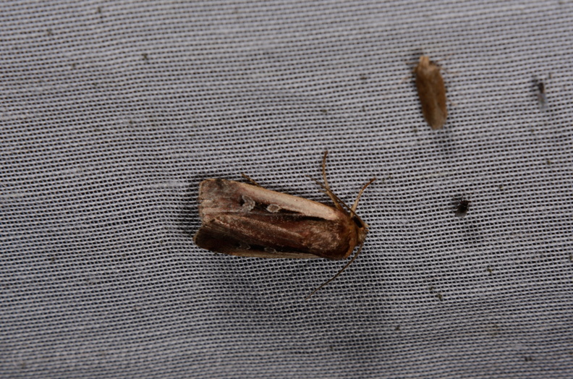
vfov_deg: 10.7
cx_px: 286
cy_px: 190
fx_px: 2024
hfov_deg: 16.1
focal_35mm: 128
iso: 100
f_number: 25
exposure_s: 1/60
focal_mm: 85
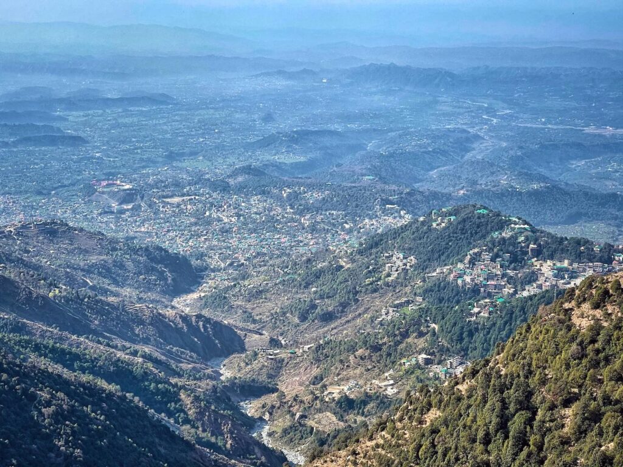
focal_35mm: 64
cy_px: 234
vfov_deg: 22.9
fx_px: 1152
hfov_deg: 30.3
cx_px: 312
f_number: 2.2
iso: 20
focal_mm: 7.5
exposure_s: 1/1376
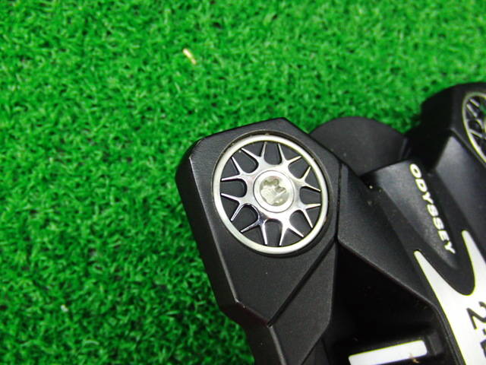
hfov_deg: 50.1
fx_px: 519
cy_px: 182
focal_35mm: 37
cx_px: 243
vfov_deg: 38.7
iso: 400
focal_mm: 6.42
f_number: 3.6
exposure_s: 1/25
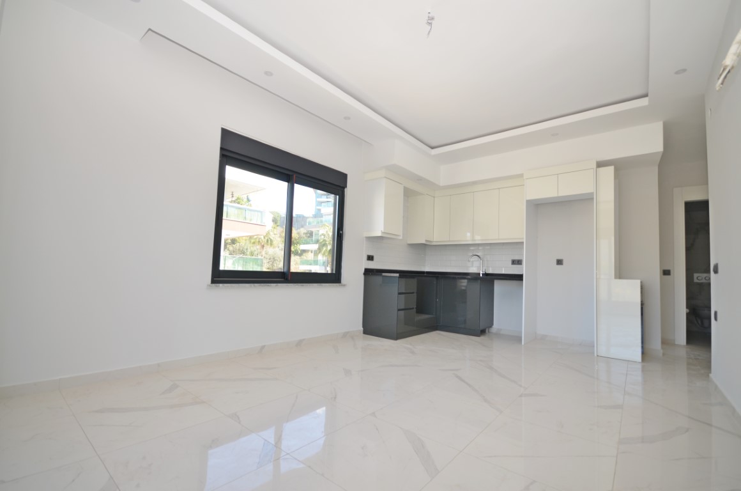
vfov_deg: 77.1
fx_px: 308
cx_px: 370
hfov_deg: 100.5
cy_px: 246
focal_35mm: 15
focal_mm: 10
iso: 200
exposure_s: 1/100
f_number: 5
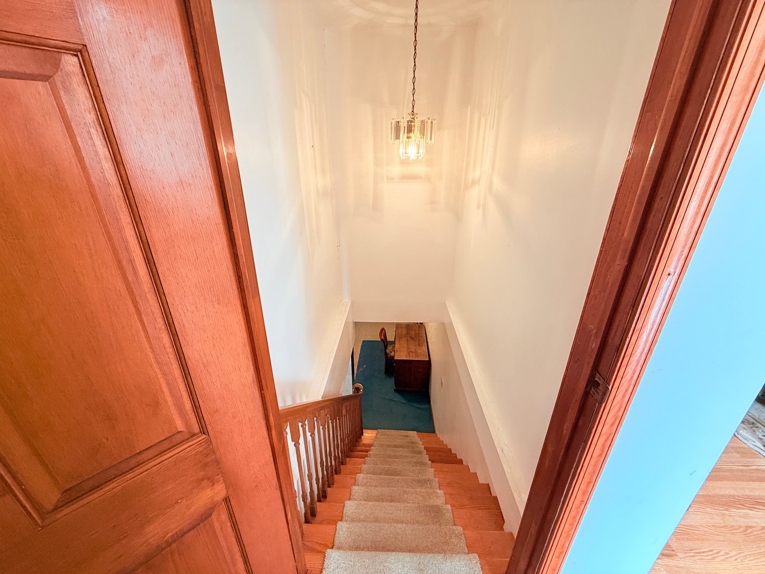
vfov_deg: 85.7
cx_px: 382
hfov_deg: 102.1
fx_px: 309
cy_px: 287
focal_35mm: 14
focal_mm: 2.22
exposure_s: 1/60
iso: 200
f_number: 2.2
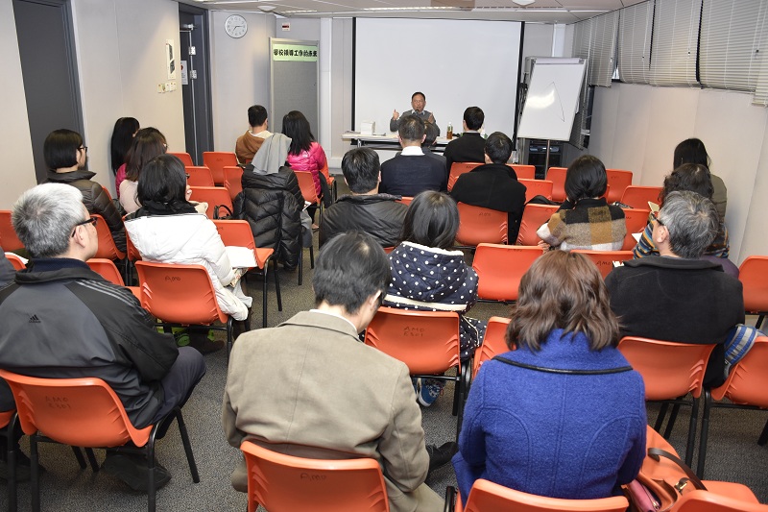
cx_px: 384
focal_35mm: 27
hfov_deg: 67.4
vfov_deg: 47.9
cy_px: 256
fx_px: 576
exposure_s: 1/60
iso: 800
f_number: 4
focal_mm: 18
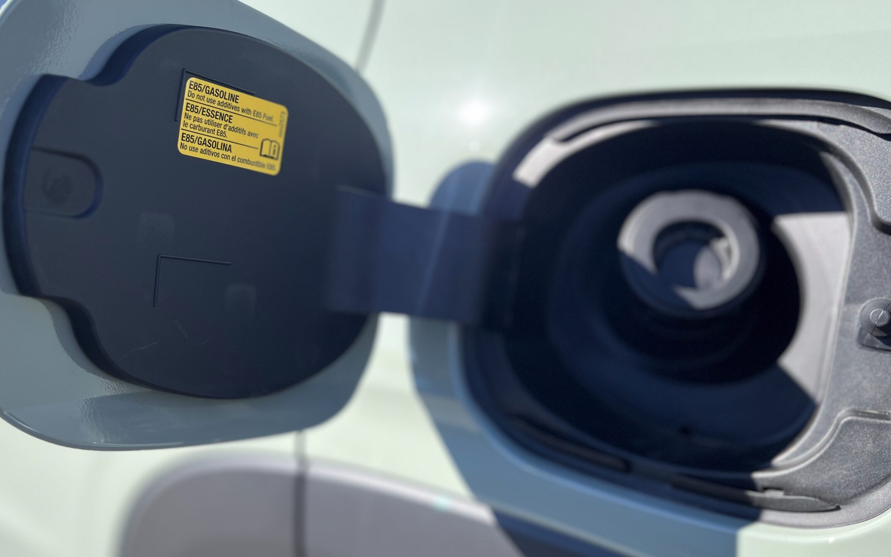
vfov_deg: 38.3
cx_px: 459
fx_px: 801
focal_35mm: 33
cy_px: 296
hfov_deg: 58.1
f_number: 1.6
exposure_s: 1/1279
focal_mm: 5.1
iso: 50
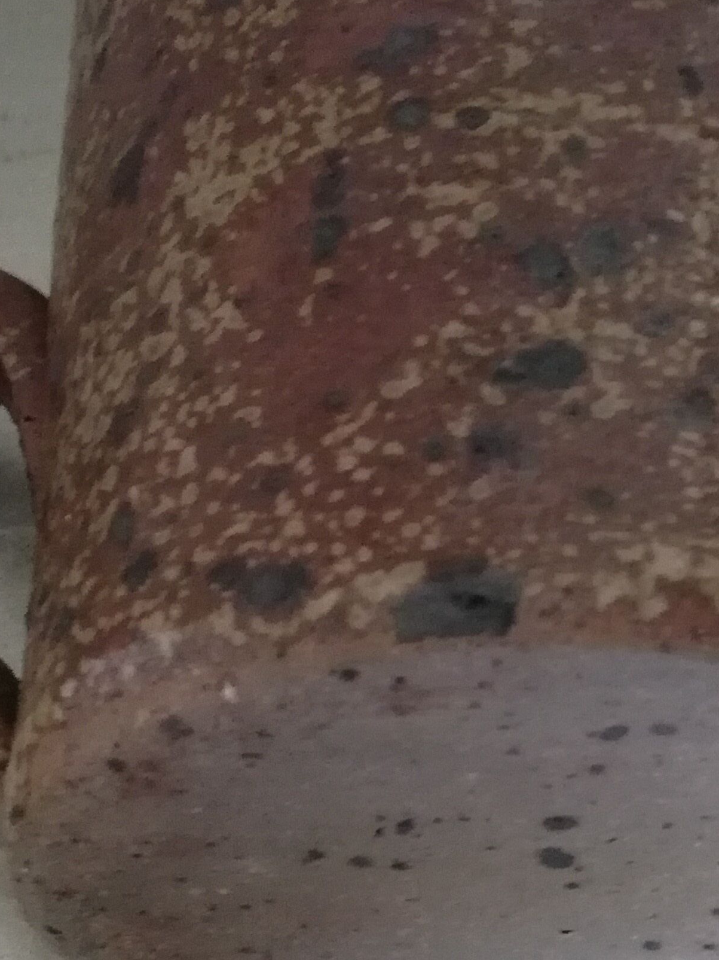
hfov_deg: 20.9
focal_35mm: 70
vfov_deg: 27.1
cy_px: 808
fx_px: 1939
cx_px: 504
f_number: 2
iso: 1000
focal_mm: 3.79
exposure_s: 1/17.1
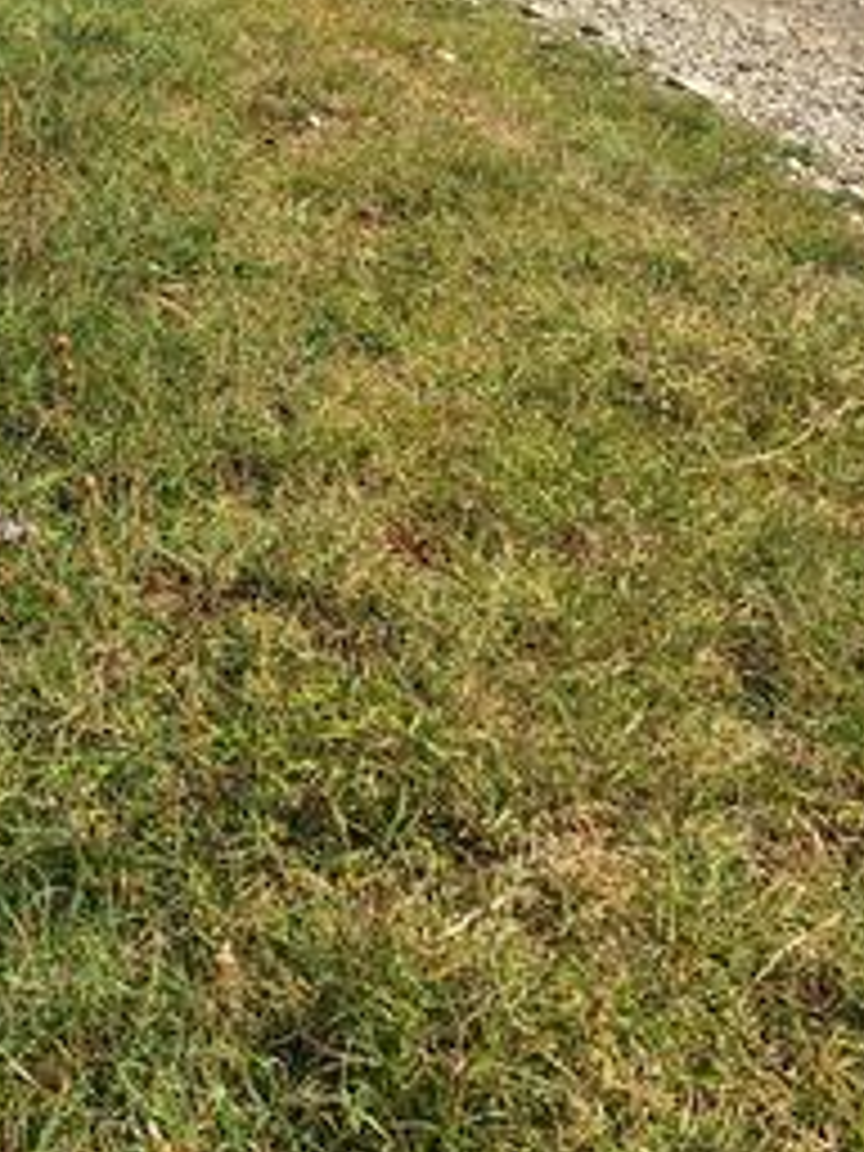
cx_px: 148
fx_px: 1797
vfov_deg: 31.5
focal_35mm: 54
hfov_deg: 26.4
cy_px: -117
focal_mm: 5.54
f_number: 1.8
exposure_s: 1/2309
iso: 40
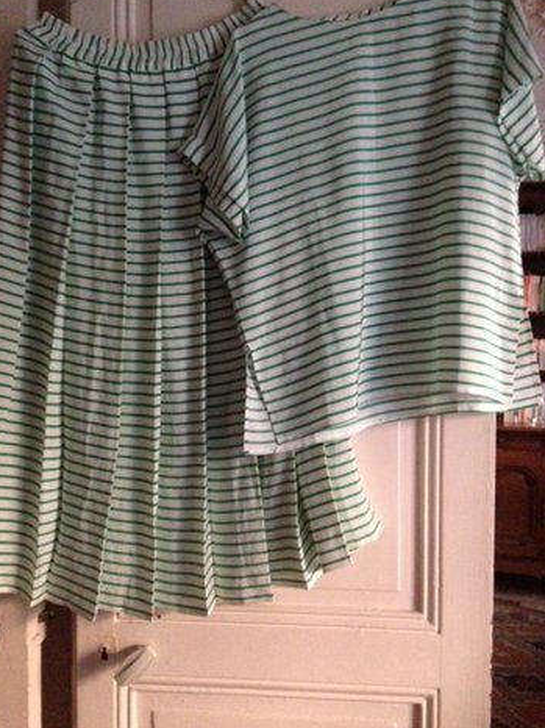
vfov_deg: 54.0
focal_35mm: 34
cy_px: 355
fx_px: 714
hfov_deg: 41.8
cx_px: 265
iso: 800
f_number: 2.4
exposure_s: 1/15
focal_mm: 4.12
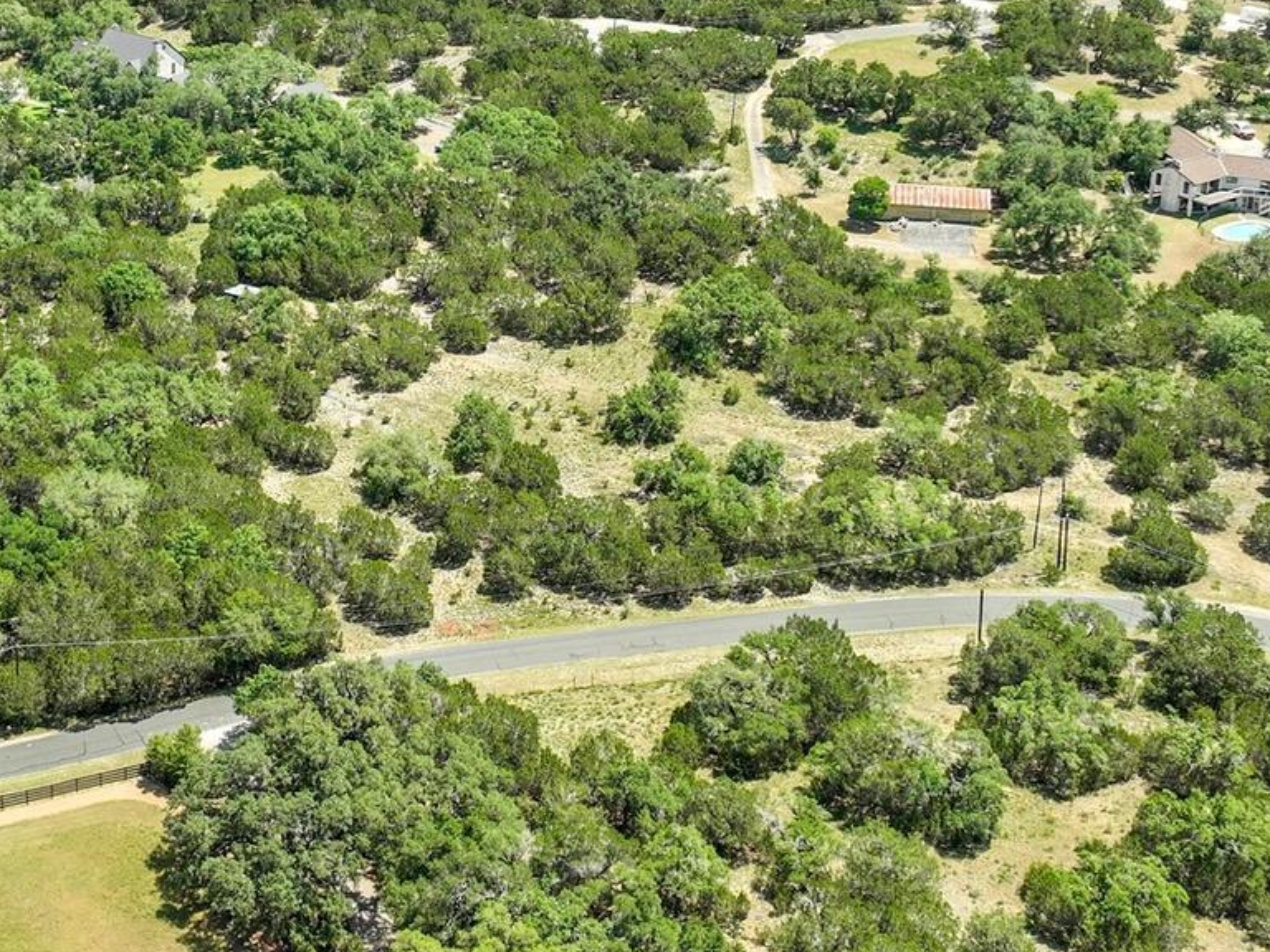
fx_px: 2348
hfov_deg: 29.7
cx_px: 288
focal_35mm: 64
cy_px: 244
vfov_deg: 22.7
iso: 120
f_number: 2.8
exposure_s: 1/1600
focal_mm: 12.29
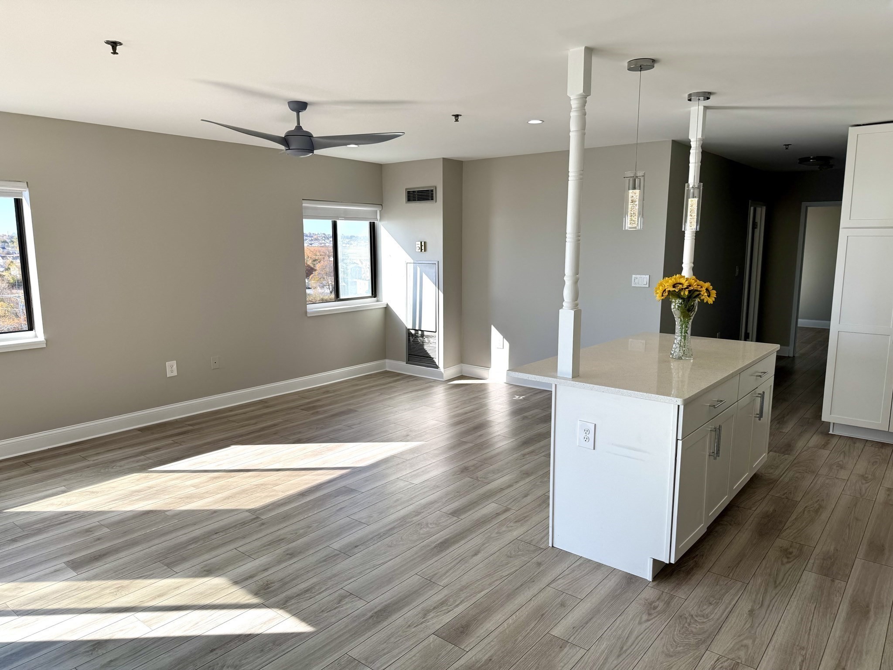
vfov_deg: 56.8
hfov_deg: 71.6
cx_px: 446
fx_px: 619
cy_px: 335
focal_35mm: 24
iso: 80
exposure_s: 1/912
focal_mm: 6.76
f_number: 1.78
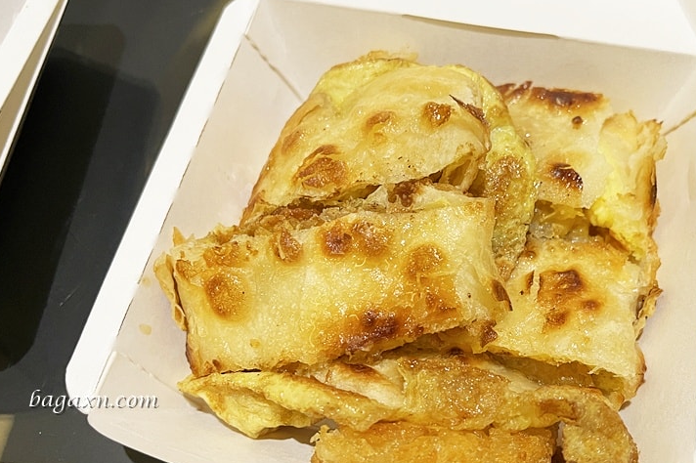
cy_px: 249
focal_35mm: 38
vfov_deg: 35.0
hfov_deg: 50.3
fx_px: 734
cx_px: 429
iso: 200
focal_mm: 5.1
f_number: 1.6
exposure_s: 1/60
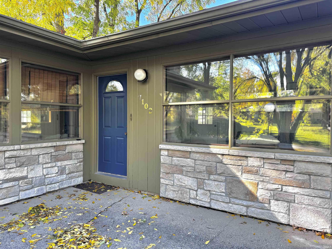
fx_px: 230
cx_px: 166
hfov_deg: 71.6
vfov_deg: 56.8
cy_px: 124
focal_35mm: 24
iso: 64
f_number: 1.78
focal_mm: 6.76
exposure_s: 1/179
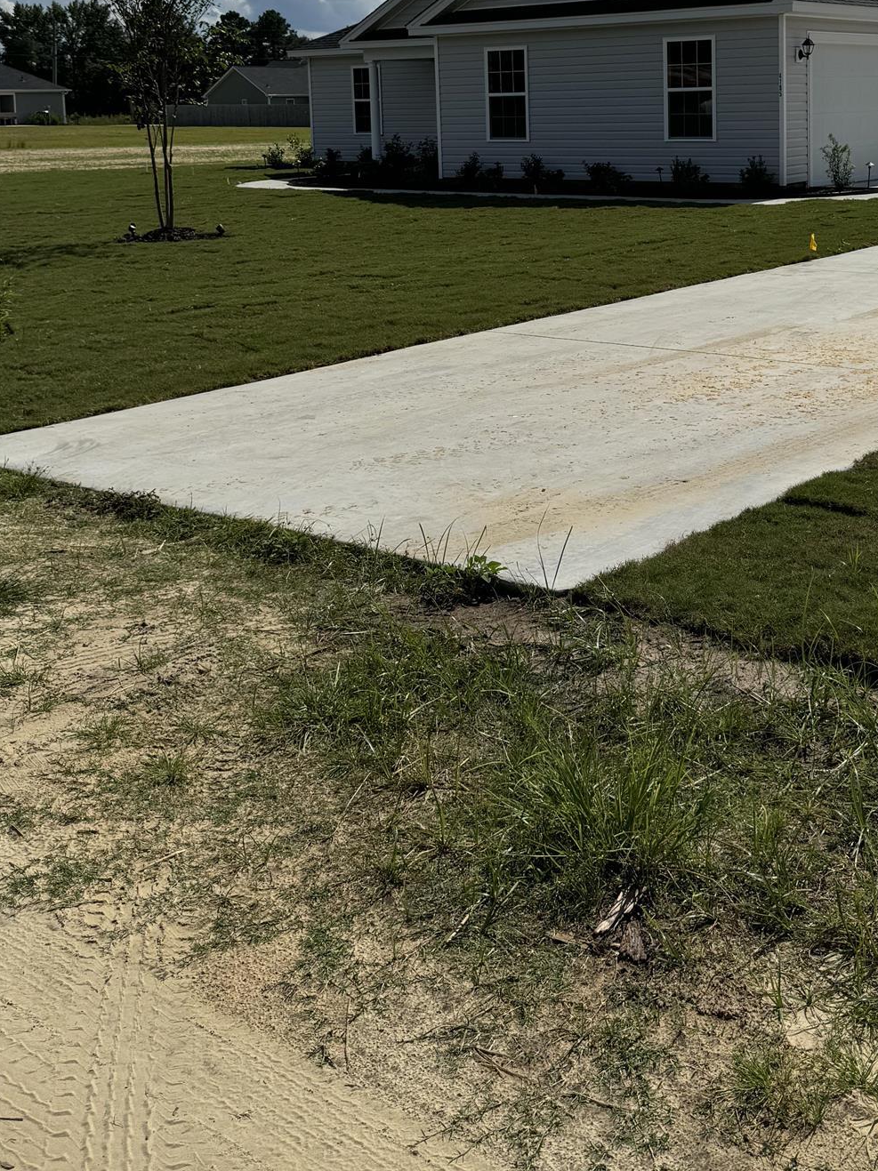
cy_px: 246
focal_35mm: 42
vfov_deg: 42.9
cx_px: 607
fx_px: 1421
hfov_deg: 33.9
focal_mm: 6.76
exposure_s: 1/12346
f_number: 1.78
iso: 80
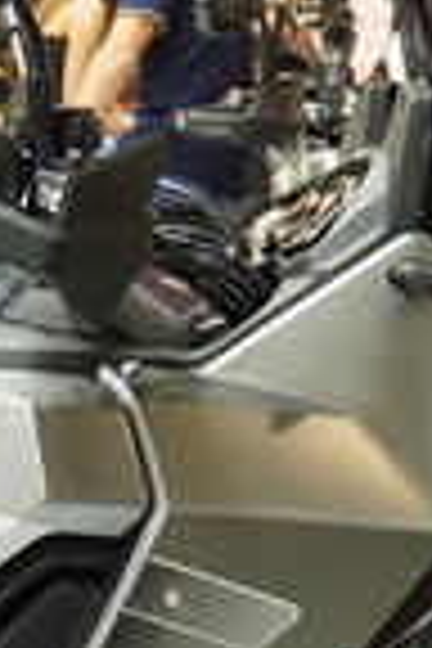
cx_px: -360
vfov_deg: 11.7
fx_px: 3073
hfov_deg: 7.8
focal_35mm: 171
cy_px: 842
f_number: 2.8
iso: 320
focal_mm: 21
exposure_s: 1/125
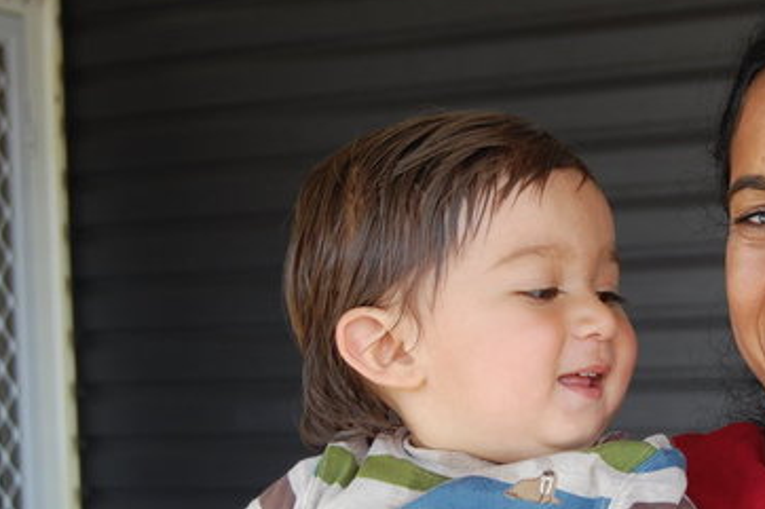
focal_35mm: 93
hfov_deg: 21.7
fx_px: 1973
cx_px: 587
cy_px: 370
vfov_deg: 14.7
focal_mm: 35
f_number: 6.3
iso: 200
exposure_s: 1/160
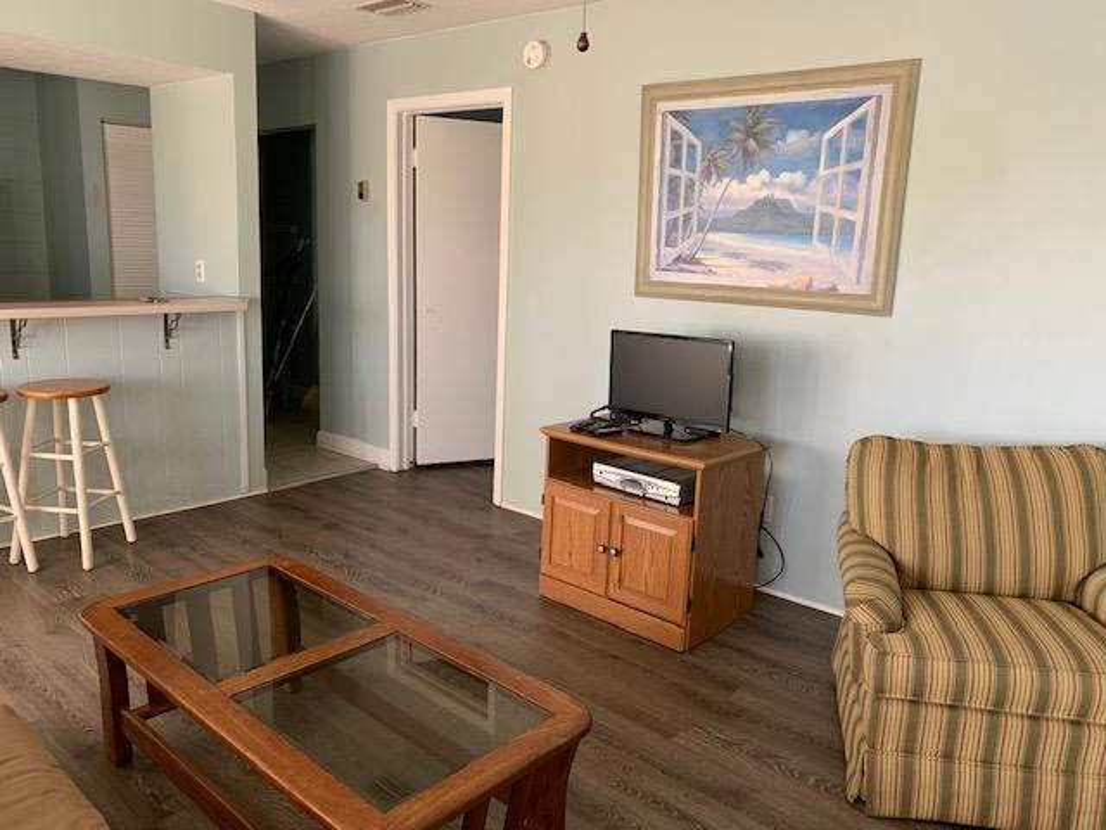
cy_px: 415
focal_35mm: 26
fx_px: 831
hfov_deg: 67.3
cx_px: 553
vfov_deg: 53.1
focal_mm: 4.25
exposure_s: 1/60
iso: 160
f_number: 1.8
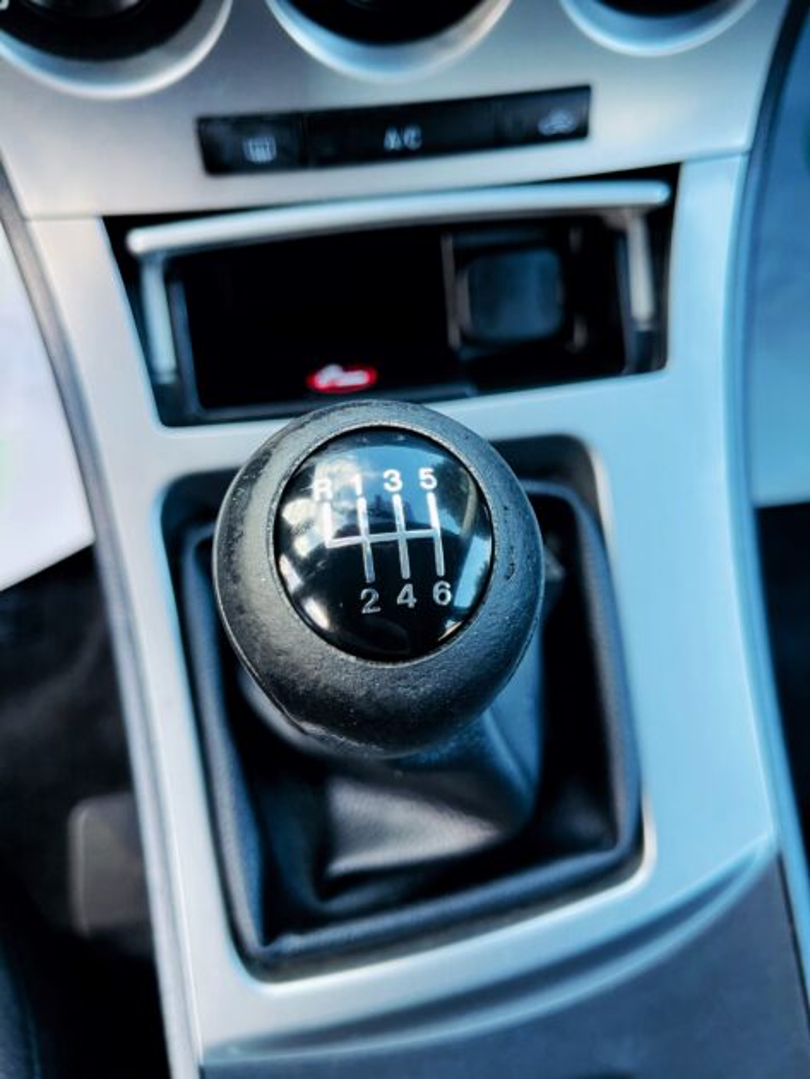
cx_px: 405
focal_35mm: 26
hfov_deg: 53.1
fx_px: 811
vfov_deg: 67.3
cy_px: 540
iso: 160
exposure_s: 1/60
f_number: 1.6
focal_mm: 5.1
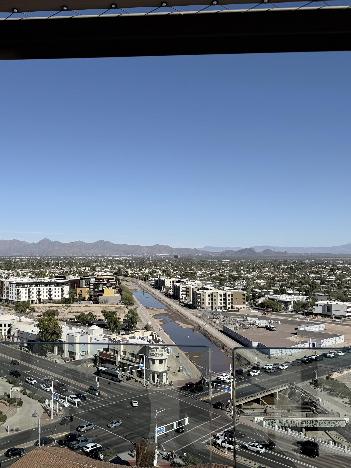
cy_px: 241
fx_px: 446
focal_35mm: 33
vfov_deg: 55.3
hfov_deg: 41.6
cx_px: 84
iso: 80
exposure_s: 1/10309
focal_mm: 6.76
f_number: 1.78
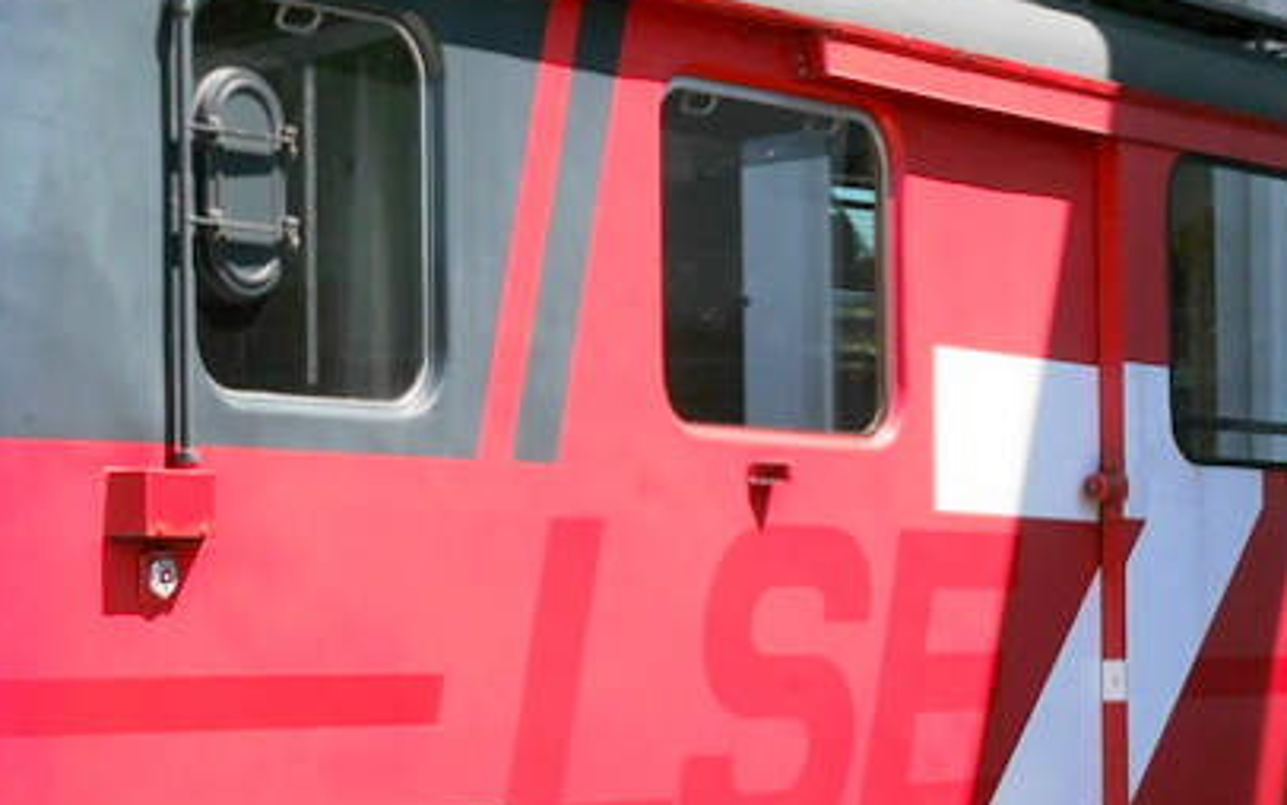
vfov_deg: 13.9
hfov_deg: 21.6
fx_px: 3298
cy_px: 567
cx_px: 139
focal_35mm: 94
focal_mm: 15
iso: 160
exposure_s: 1/400
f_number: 7.1
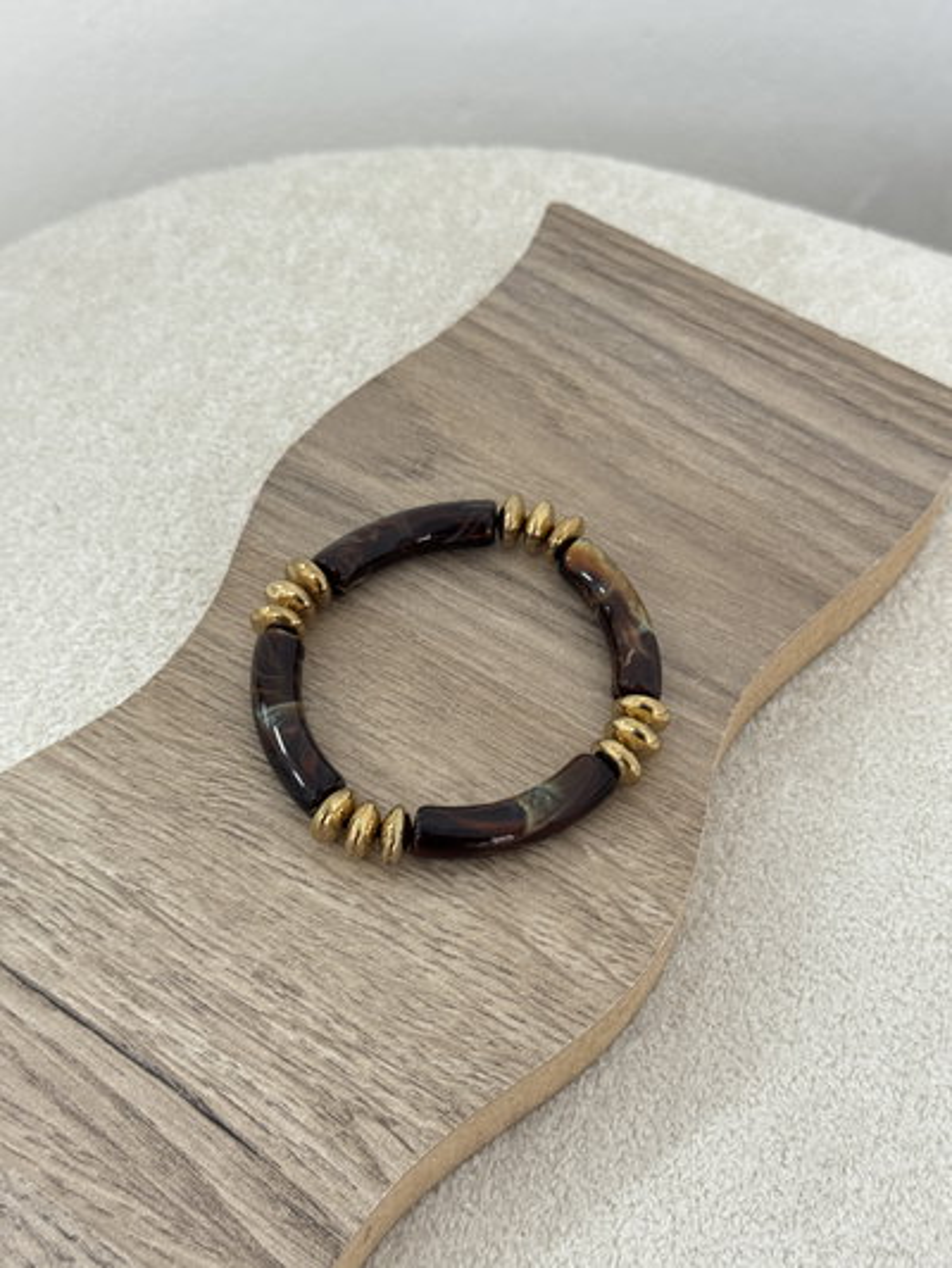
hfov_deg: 30.3
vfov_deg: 39.6
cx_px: 476
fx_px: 1759
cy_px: 634
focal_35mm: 48
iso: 250
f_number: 1.78
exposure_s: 1/50
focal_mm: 6.76
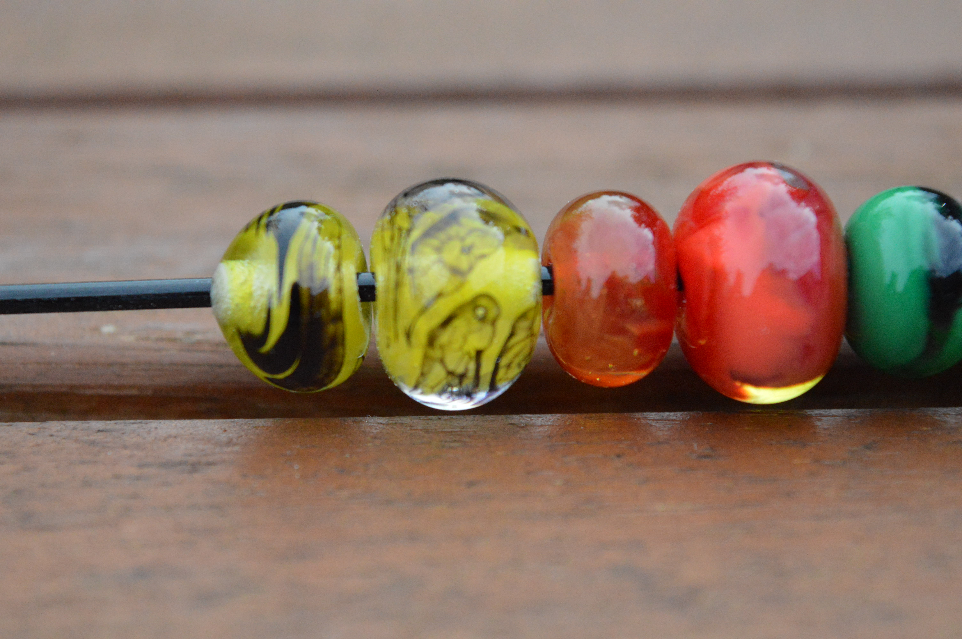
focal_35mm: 82
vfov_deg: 16.5
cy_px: 320
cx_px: 481
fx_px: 2203
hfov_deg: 24.6
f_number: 5.6
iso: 3200
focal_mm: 55
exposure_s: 1/4000
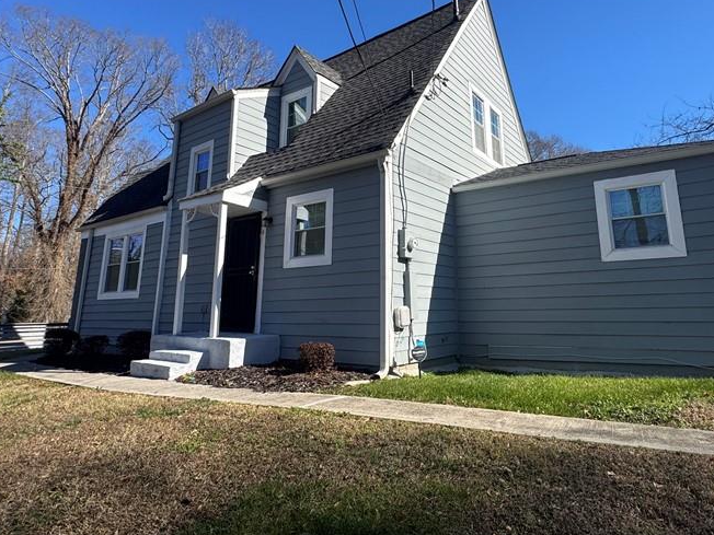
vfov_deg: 60.5
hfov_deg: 76.2
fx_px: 454
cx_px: 388
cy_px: 212
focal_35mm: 22
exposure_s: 1/1748
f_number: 2.2
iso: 50
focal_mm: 2.22
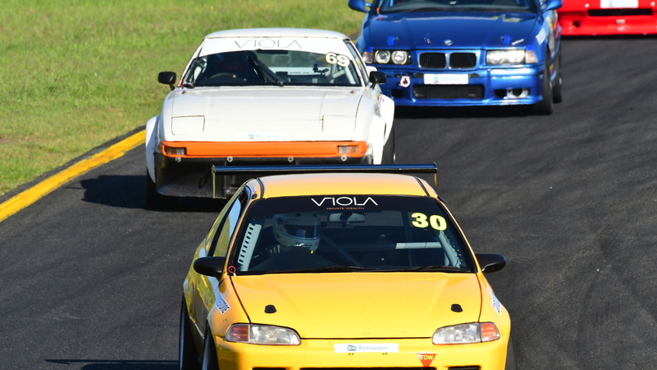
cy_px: 203
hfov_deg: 3.0
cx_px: 328
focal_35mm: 709
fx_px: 12352
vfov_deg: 1.7
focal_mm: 450
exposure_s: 1/640
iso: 500
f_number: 11
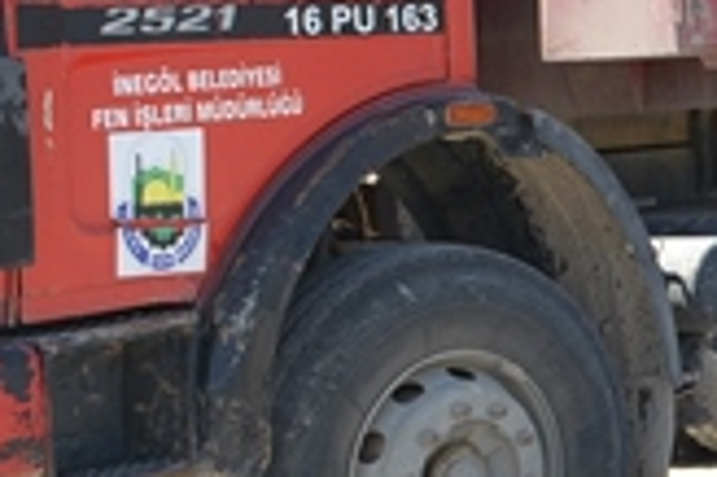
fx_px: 2984
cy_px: -116
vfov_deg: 9.0
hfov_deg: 11.4
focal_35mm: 150
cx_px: 1723
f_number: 6.3
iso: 100
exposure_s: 1/200
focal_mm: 24
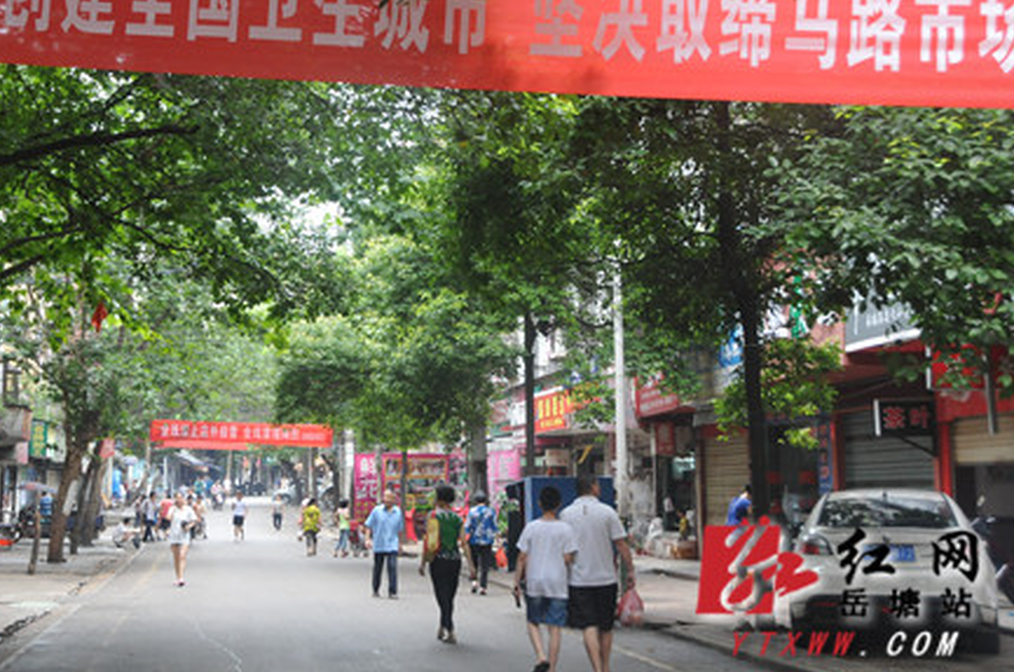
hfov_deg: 32.8
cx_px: 403
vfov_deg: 22.1
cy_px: 256
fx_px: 1715
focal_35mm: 61
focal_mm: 32
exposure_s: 1/160
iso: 800
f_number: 6.3
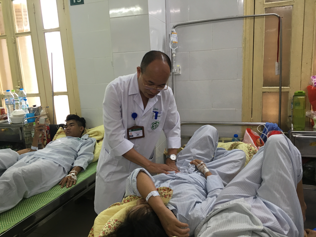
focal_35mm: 29
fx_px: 265
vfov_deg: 48.2
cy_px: 118
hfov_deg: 61.7
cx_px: 158
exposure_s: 1/33
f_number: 2.2
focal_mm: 4.15
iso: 125
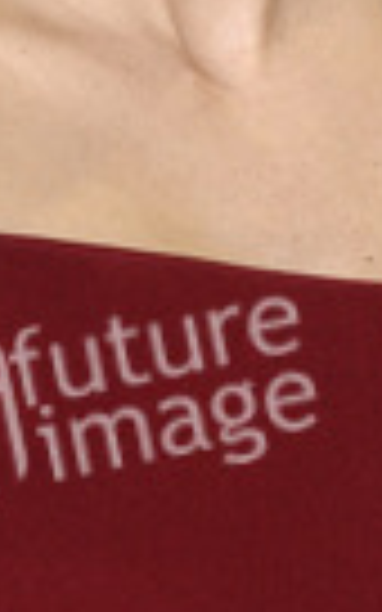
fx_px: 15025
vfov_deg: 2.3
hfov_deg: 1.5
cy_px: -270
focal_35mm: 902
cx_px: 218
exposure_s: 1/200
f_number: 4.5
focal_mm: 200
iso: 320
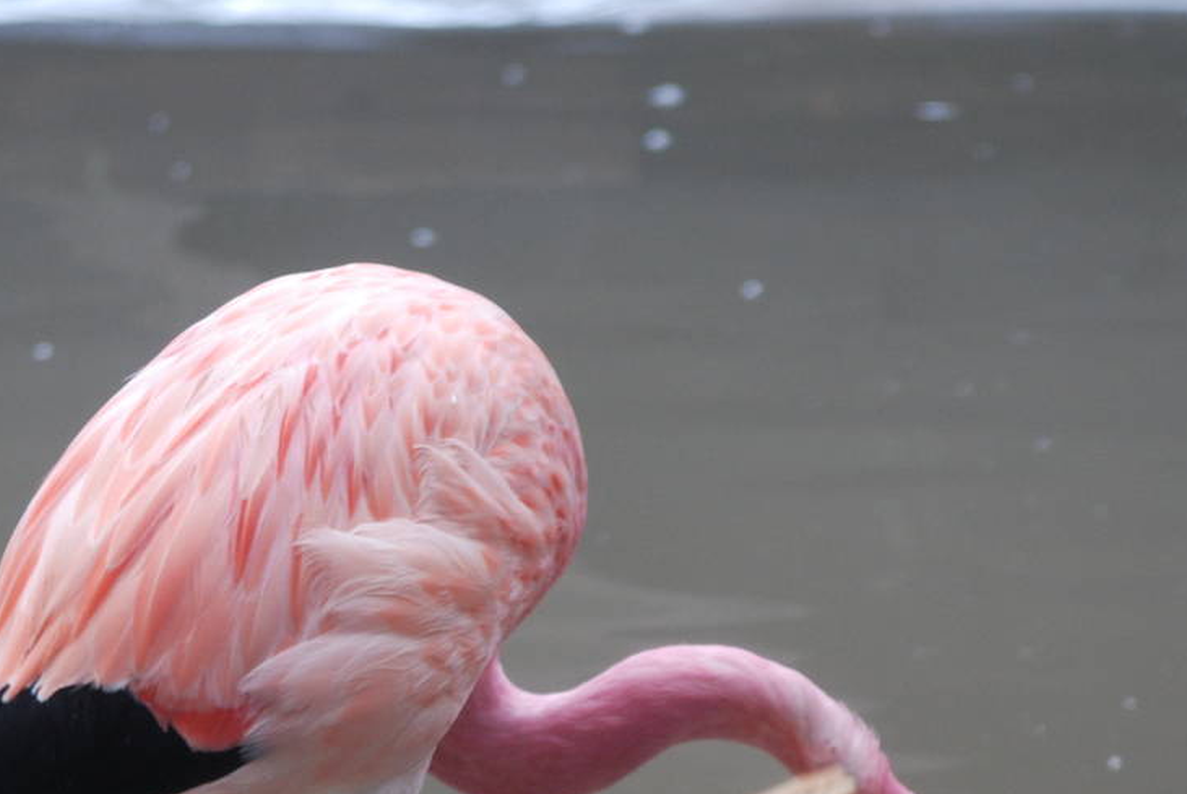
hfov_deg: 4.6
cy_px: 798
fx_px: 14624
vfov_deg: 3.1
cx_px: 458
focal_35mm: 443
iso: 400
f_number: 4.5
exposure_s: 1/60
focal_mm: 135
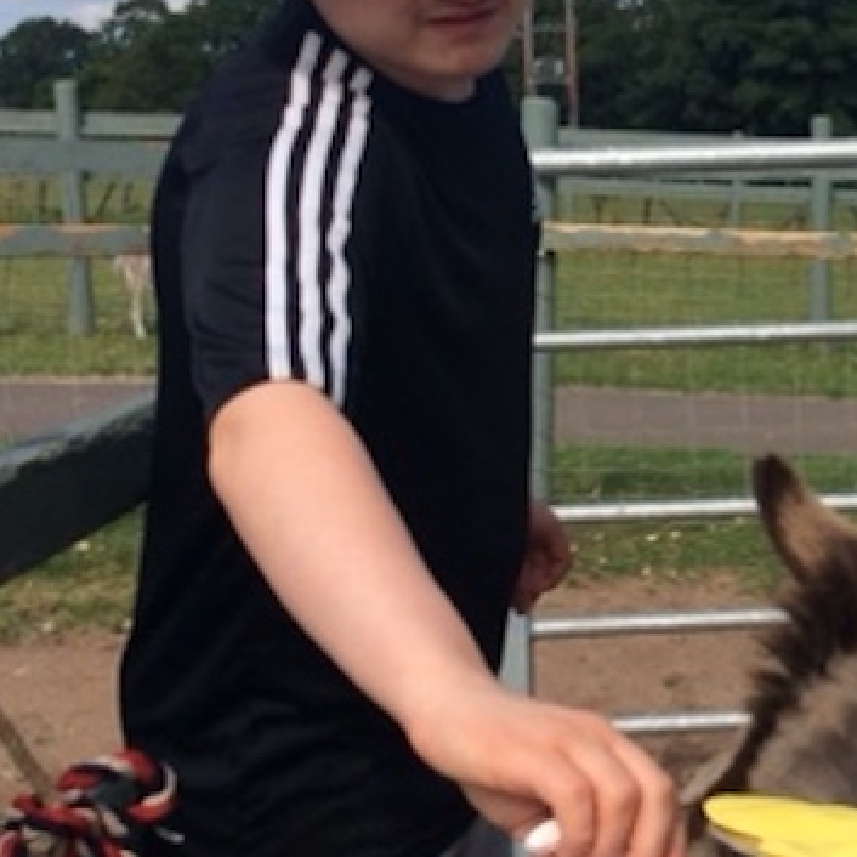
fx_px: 2241
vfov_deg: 21.5
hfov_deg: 20.7
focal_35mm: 80
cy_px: 251
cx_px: 915
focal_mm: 3.3
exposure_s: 1/1546
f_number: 2.4
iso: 32
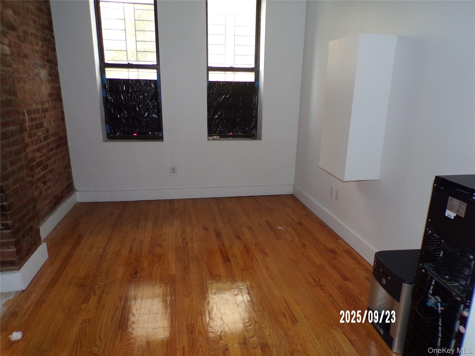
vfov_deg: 56.8
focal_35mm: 24
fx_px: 329
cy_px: 178
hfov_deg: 71.6
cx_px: 238
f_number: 3
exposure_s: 1/34
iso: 200
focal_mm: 4.3
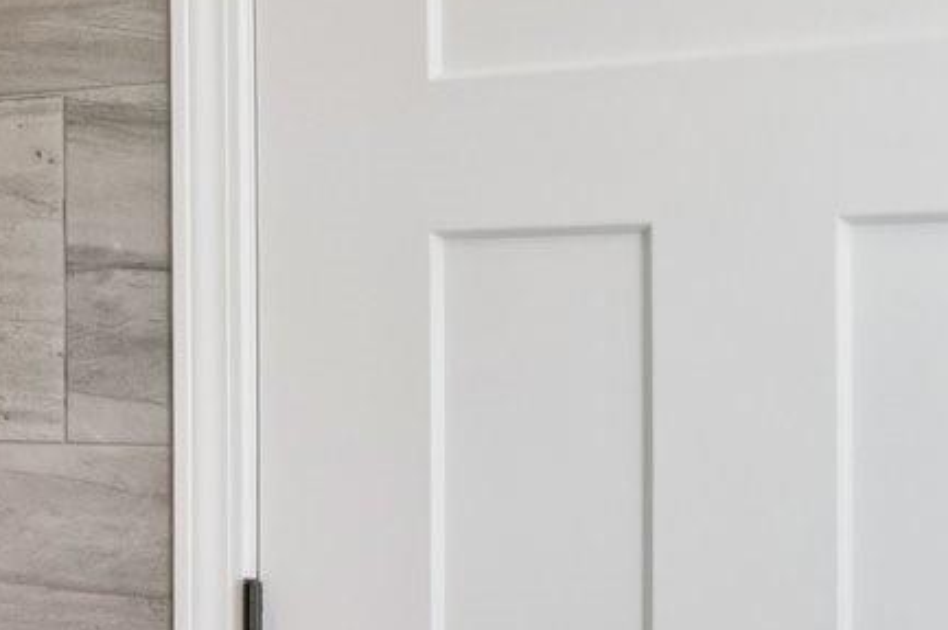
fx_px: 1868
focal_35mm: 71
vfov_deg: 19.1
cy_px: 417
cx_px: -447
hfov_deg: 23.3
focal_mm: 10
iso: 400
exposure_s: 1/30
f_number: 8
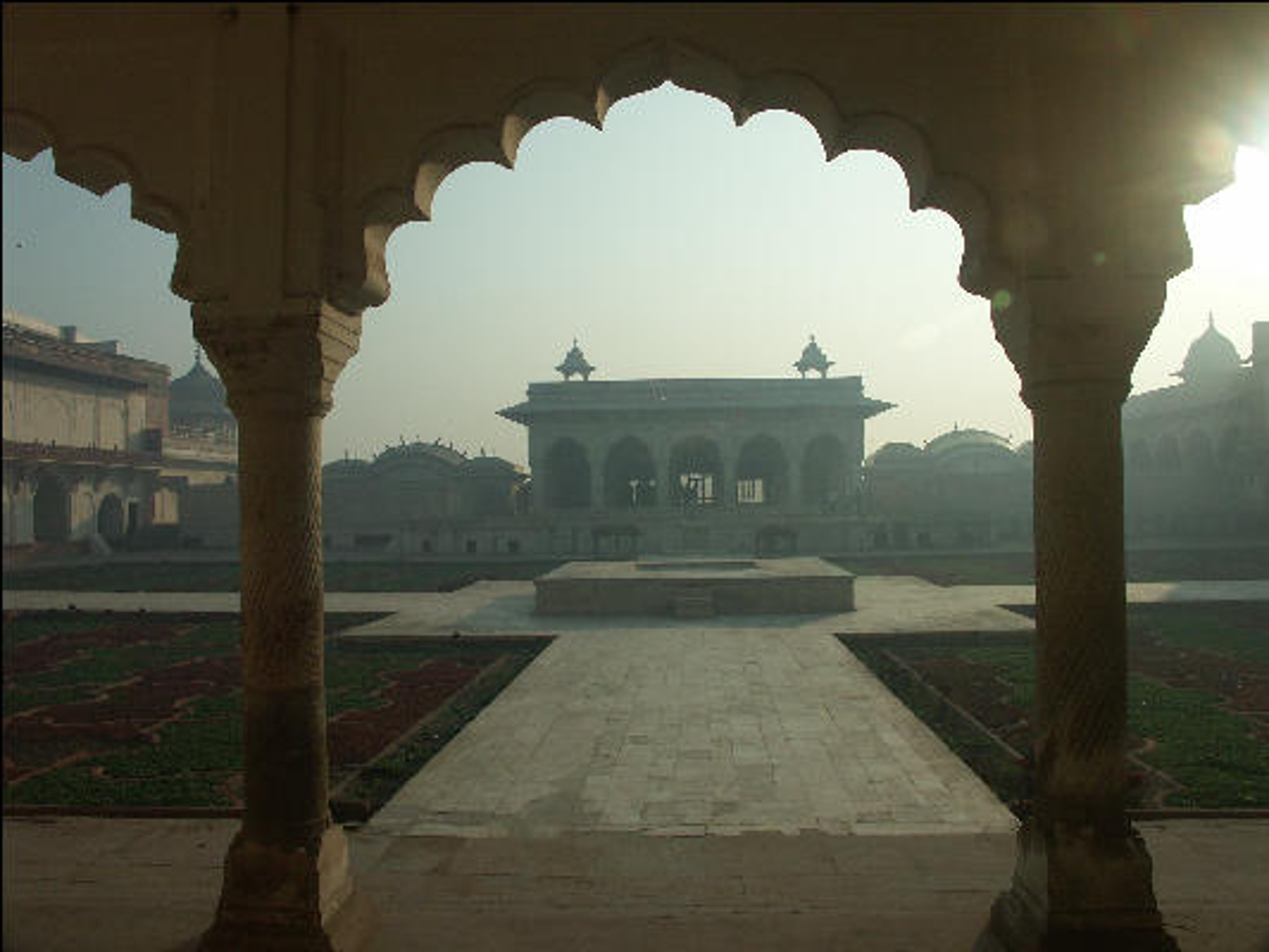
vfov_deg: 49.8
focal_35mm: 28
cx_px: 634
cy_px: 476
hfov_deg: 63.4
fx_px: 1027
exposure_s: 1/640
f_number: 8
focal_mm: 7.21
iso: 100
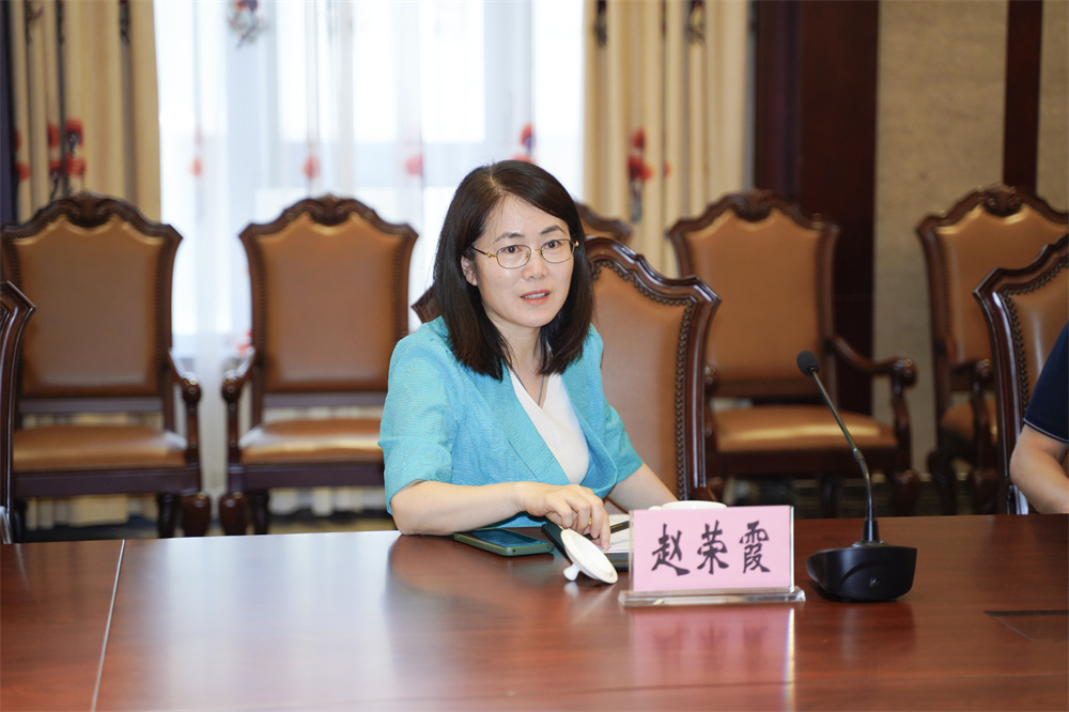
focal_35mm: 75
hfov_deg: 27.0
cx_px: 534
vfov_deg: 18.2
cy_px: 356
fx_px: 2226
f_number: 2.8
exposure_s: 1/125
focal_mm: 75
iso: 640
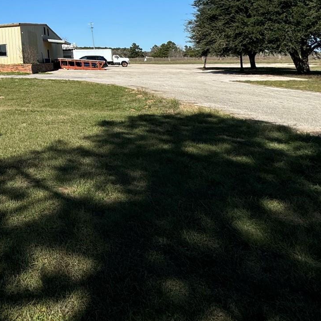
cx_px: -90
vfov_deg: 40.0
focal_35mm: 35
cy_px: -17
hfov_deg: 34.4
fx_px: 367
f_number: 2.2
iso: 50
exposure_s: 1/3106
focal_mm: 2.22
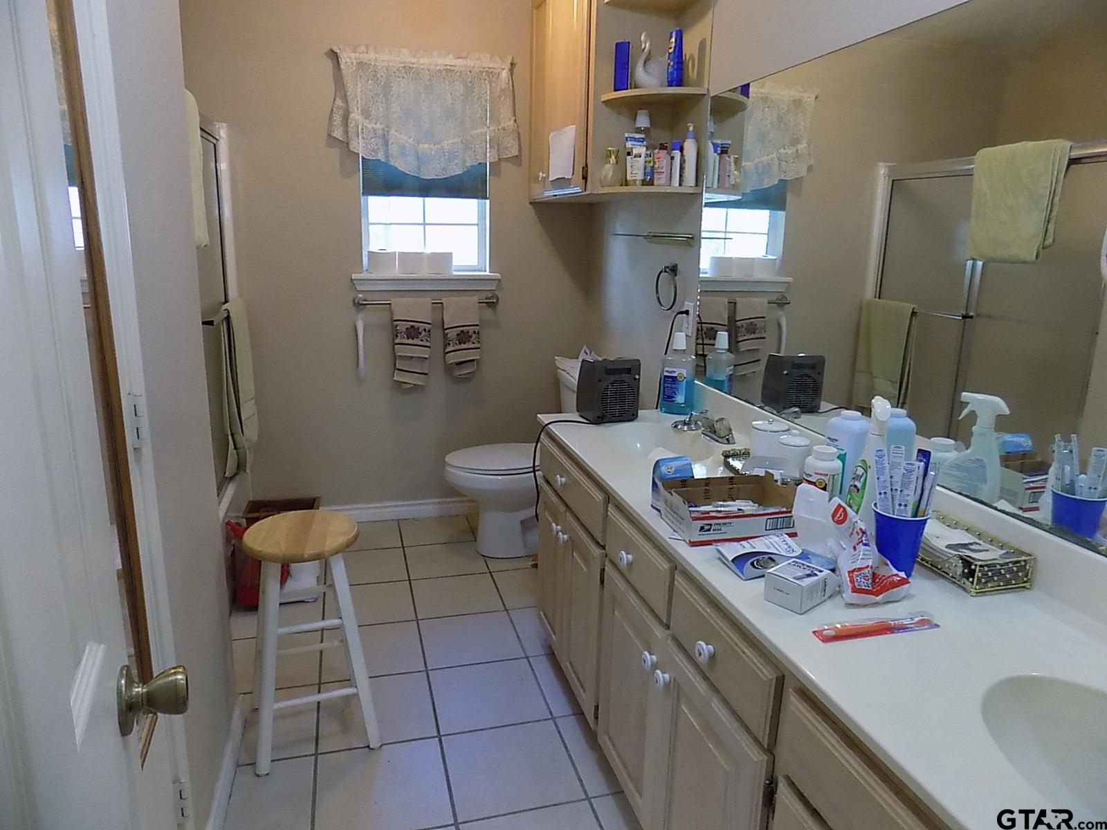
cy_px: 415
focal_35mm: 23
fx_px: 736
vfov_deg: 58.9
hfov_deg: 73.9
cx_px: 554
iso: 400
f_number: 3.1
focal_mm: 4
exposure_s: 1/20
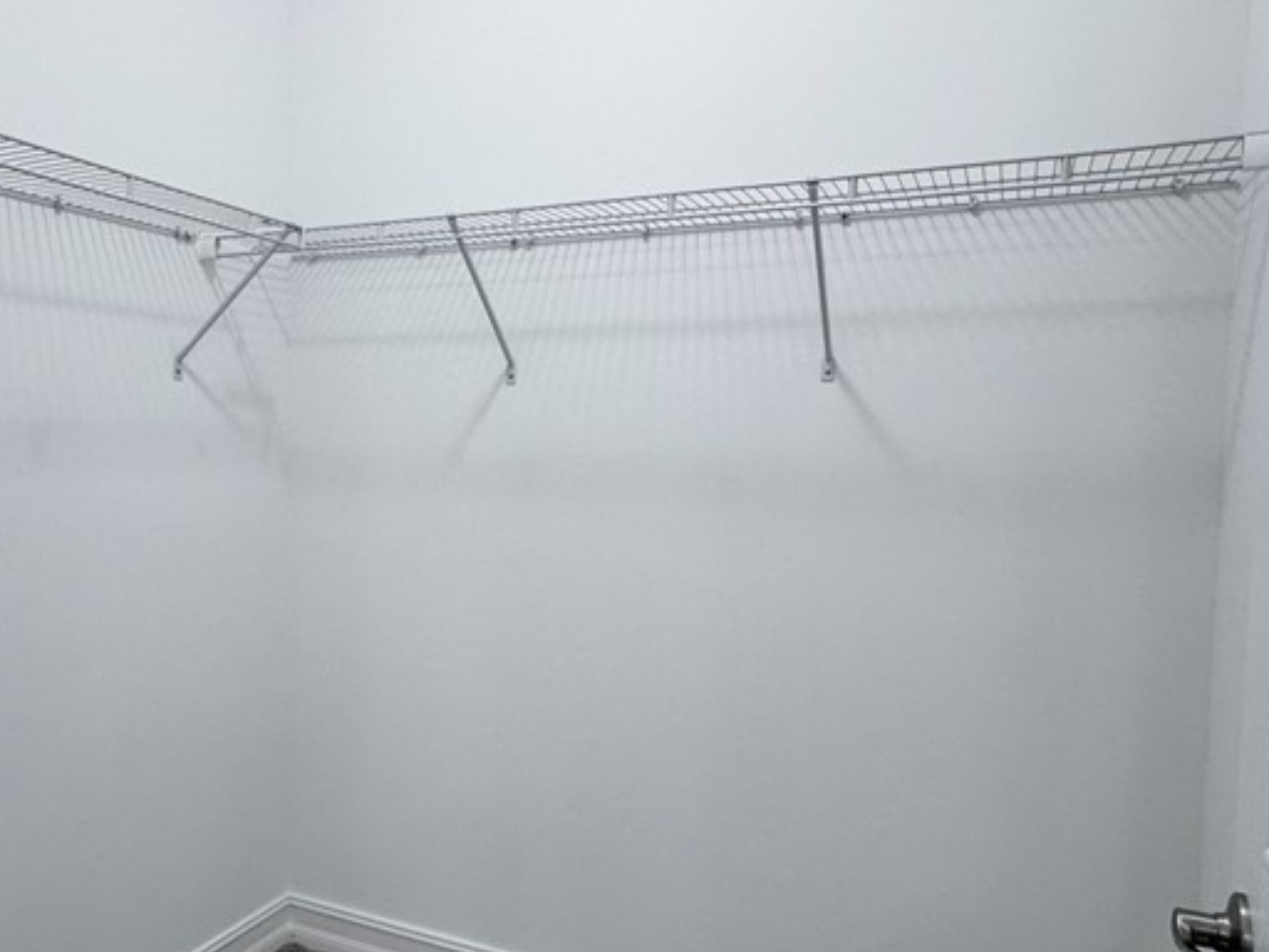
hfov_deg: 62.8
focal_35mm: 28
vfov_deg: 49.7
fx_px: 1026
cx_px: 498
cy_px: 498
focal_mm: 2.22
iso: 200
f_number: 2.2
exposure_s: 1/120
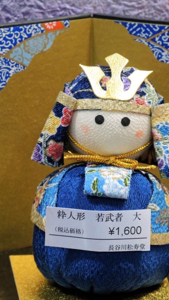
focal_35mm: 255
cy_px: 150
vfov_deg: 8.5
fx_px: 2031
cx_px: 96
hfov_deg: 4.8
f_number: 4
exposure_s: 1/20
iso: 400
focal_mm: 37.4
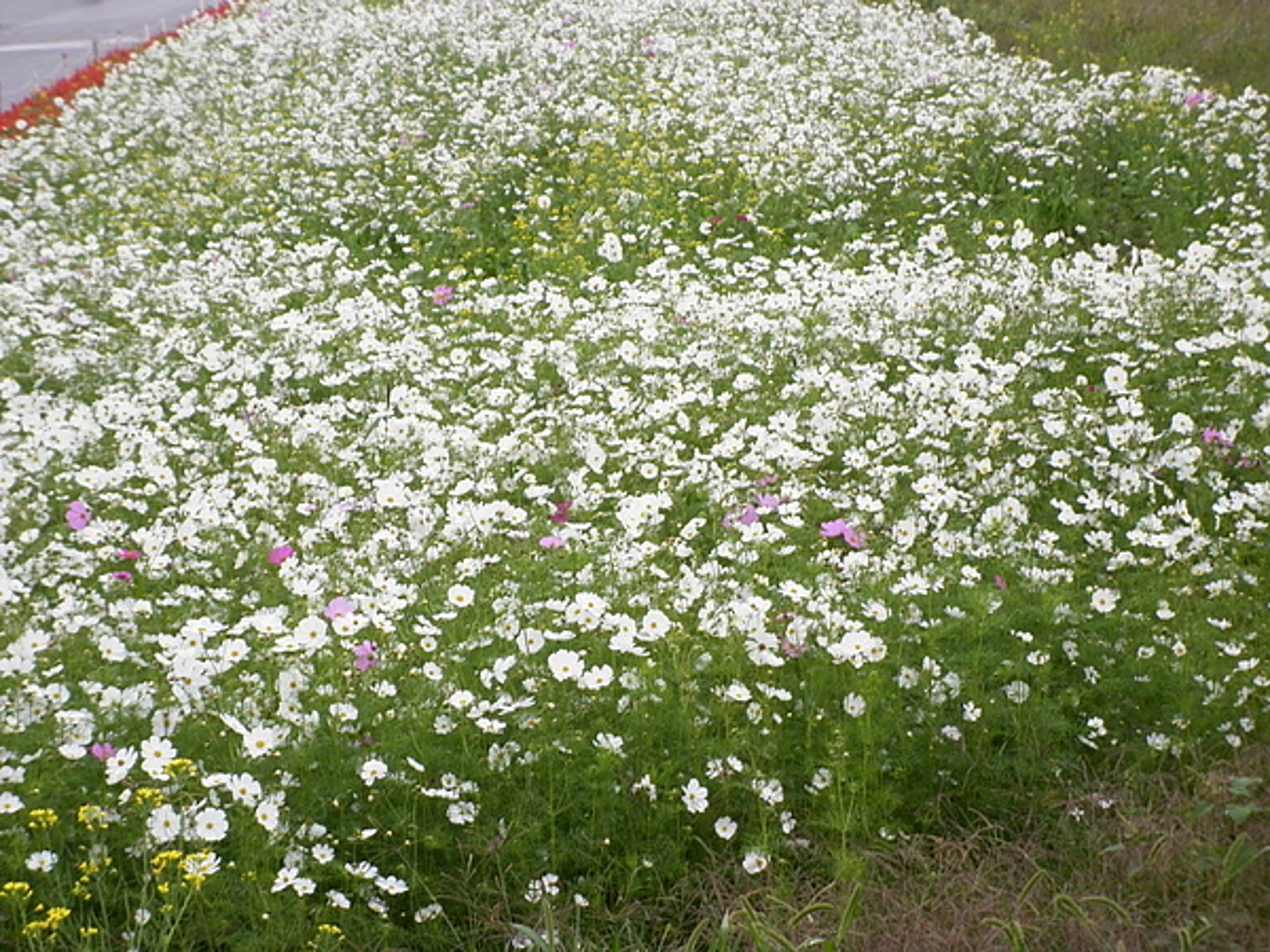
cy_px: 476
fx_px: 4109
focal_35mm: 112
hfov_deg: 17.6
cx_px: 635
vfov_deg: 13.2
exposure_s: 1/125
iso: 80
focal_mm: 20
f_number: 6.2
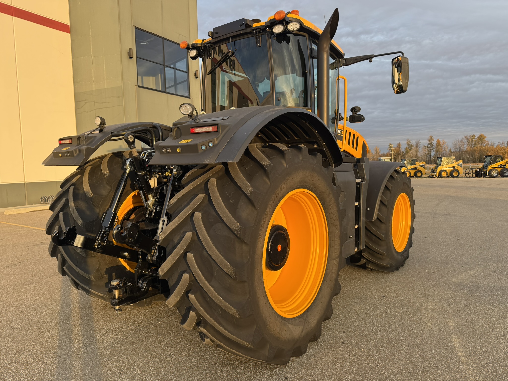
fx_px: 352
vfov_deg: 56.8
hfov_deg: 71.6
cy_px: 190
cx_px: 254
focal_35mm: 24
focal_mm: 6.76
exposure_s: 1/200
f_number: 1.78
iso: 64
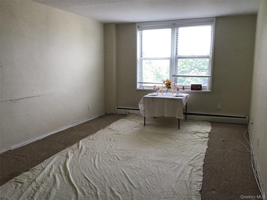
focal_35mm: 31
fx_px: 239
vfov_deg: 45.4
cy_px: 100
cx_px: 134
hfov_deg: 58.4
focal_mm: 3.3
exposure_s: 1/40
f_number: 2.4
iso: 25
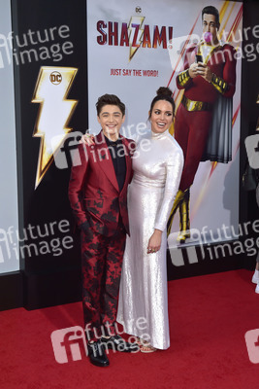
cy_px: 194
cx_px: 130
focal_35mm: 55
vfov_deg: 36.2
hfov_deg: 24.6
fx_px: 593
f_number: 8
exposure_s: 1/250
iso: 250
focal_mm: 55
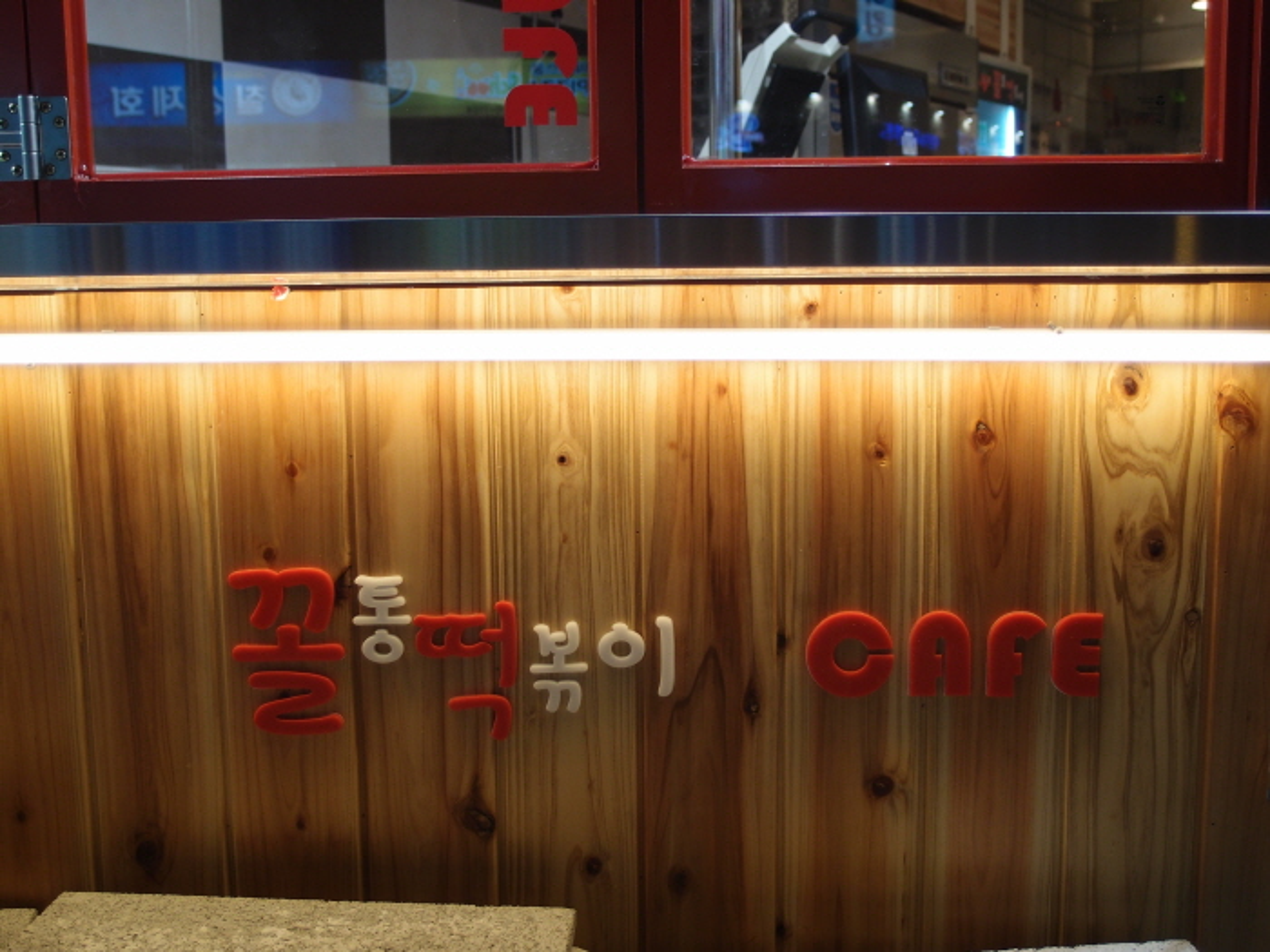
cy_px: 476
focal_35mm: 38
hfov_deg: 49.0
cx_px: 635
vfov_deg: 37.7
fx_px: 1394
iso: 100
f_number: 2
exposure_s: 1/100
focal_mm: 8.16
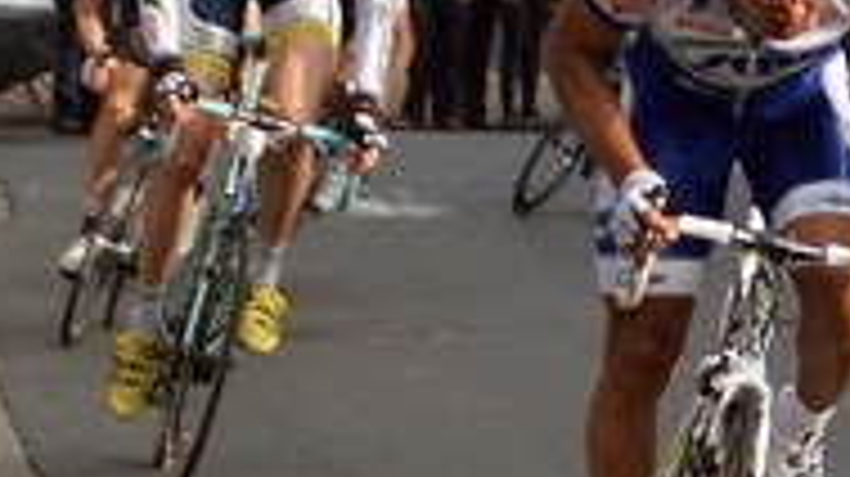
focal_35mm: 250
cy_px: 572
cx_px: 890
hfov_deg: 8.6
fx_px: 5631
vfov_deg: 4.8
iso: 200
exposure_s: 1/1000
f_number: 4.5
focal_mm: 50
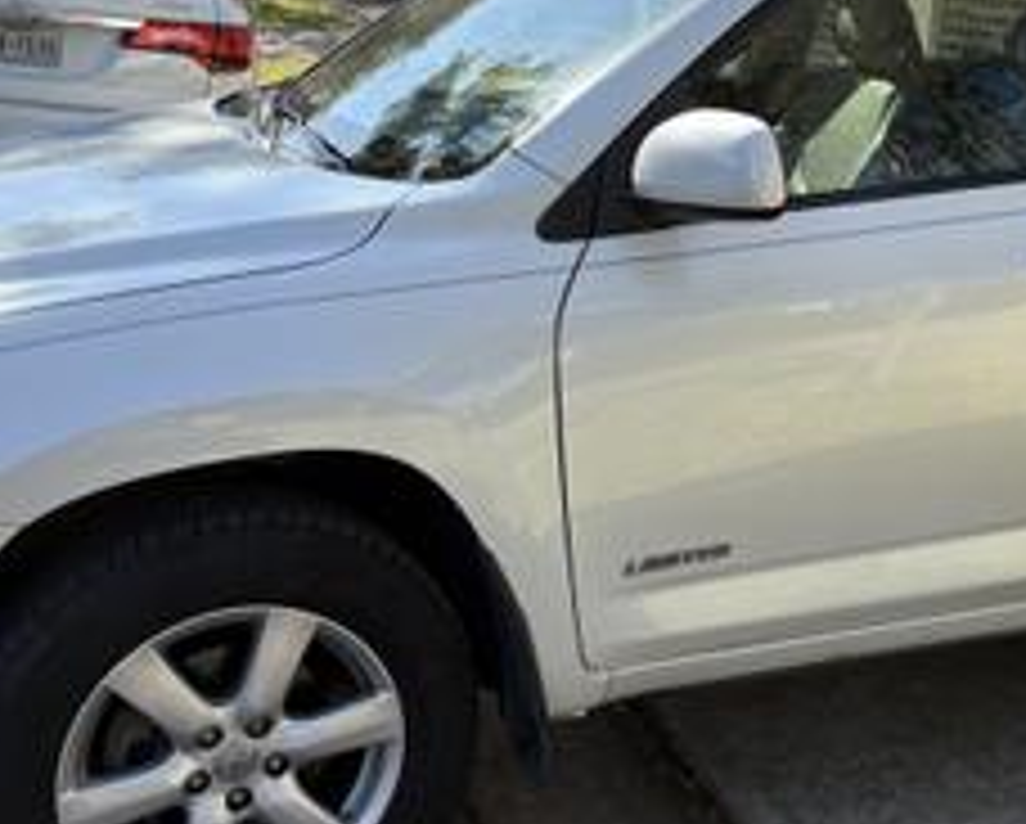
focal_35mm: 56
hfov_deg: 32.9
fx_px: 1703
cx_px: 770
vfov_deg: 27.0
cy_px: 270
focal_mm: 5.96
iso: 50
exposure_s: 1/1451
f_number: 1.6
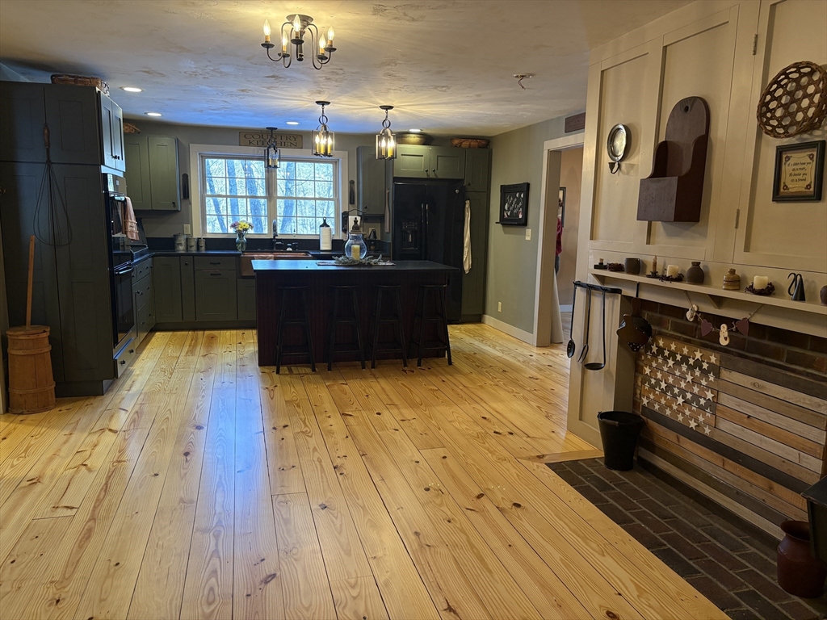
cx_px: 414
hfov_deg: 67.3
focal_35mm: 26
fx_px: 621
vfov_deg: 53.1
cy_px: 310
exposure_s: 1/60
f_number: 1.6
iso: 200
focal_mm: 5.96
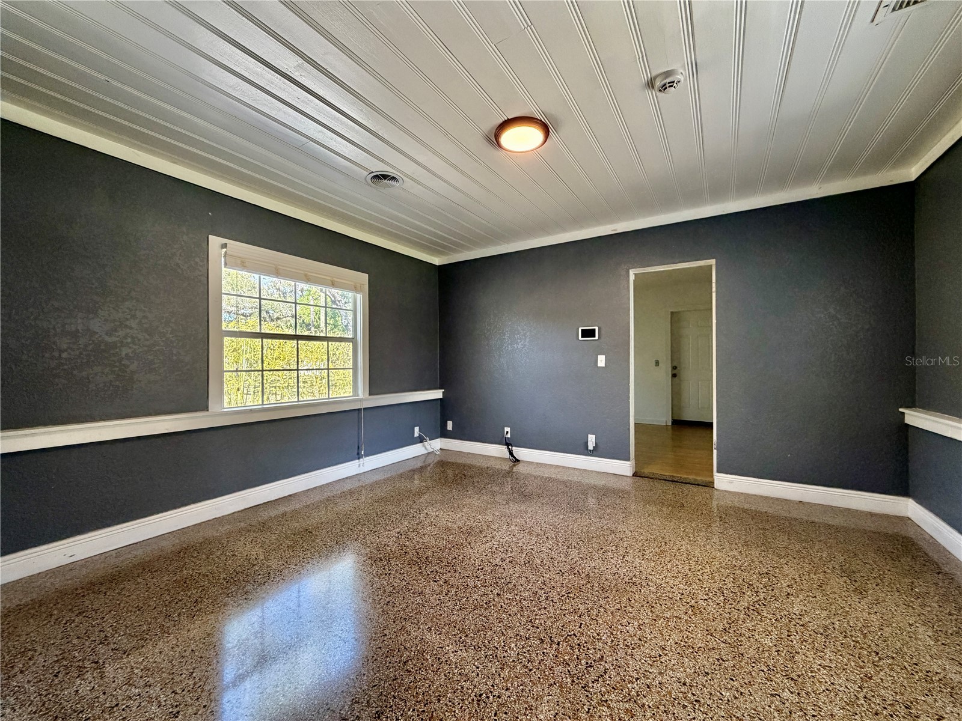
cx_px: 481
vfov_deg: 85.7
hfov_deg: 102.1
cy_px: 360
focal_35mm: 14
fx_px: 389
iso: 320
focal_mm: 2.22
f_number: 2.2
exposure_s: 1/115
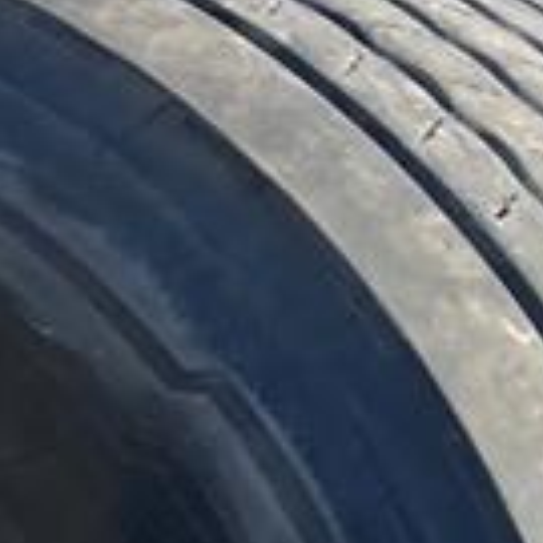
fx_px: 3638
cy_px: 1388
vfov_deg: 7.8
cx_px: -1585
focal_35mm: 205
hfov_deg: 6.8
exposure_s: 1/382
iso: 32
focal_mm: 4.25
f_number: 1.8
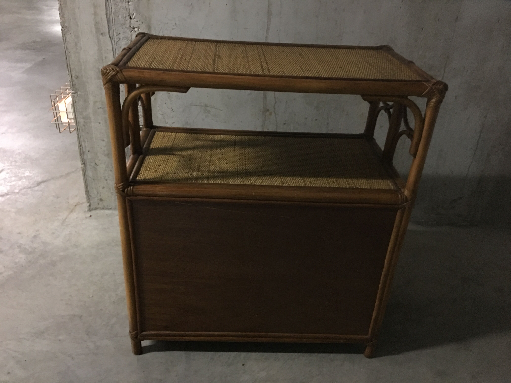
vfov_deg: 48.2
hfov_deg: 61.7
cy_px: 192
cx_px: 256
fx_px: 428
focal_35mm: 29
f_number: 2.2
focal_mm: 4.15
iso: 125
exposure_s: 1/4
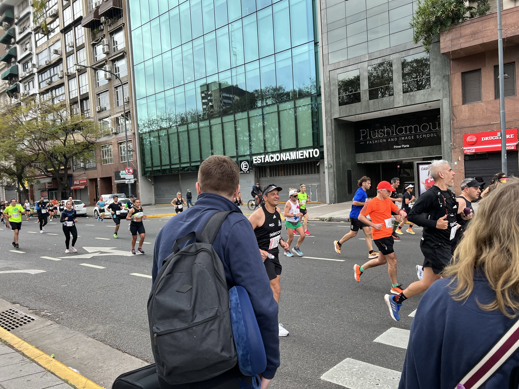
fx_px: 390
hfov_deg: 67.3
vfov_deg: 53.1
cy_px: 194
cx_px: 260
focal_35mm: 26
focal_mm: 5.7
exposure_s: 1/220
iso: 40
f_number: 1.5
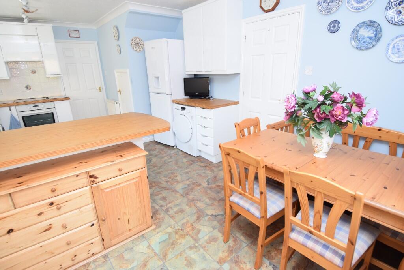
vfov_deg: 67.5
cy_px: 135
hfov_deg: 90.0
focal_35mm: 18
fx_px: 202
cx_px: 202
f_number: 4.5
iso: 400
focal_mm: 12
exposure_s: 1/80
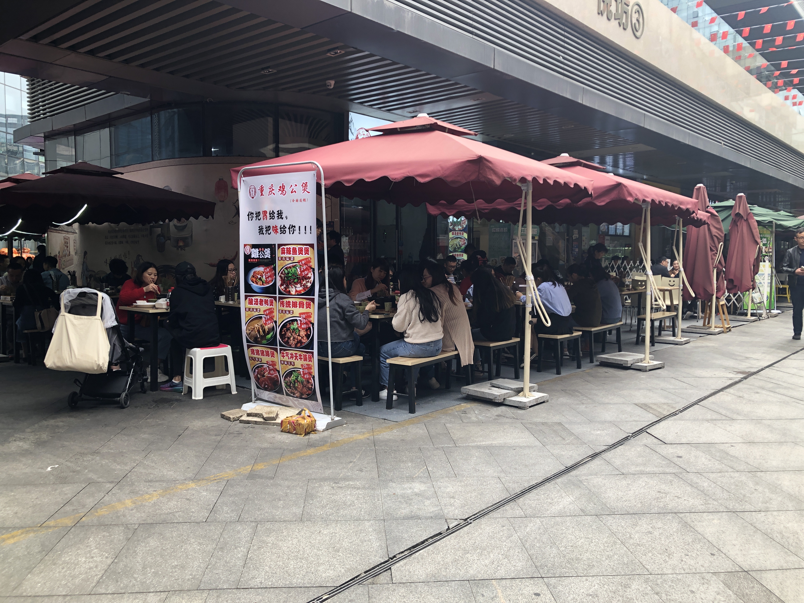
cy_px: 302
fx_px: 650
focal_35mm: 28
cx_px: 402
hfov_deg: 63.4
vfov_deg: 49.7
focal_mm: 3.99
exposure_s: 1/120
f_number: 1.8
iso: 25
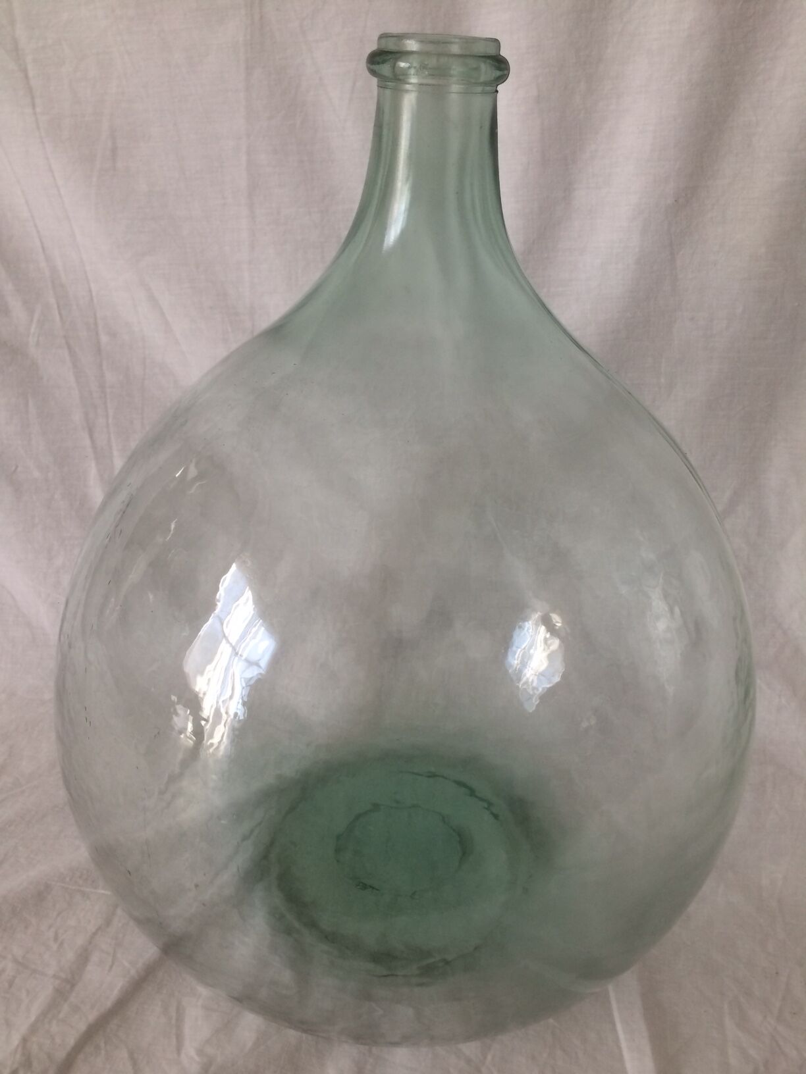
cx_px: 403
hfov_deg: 48.2
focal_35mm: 29
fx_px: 900
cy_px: 537
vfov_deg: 61.7
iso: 32
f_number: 2.2
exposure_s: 1/33
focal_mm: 4.15
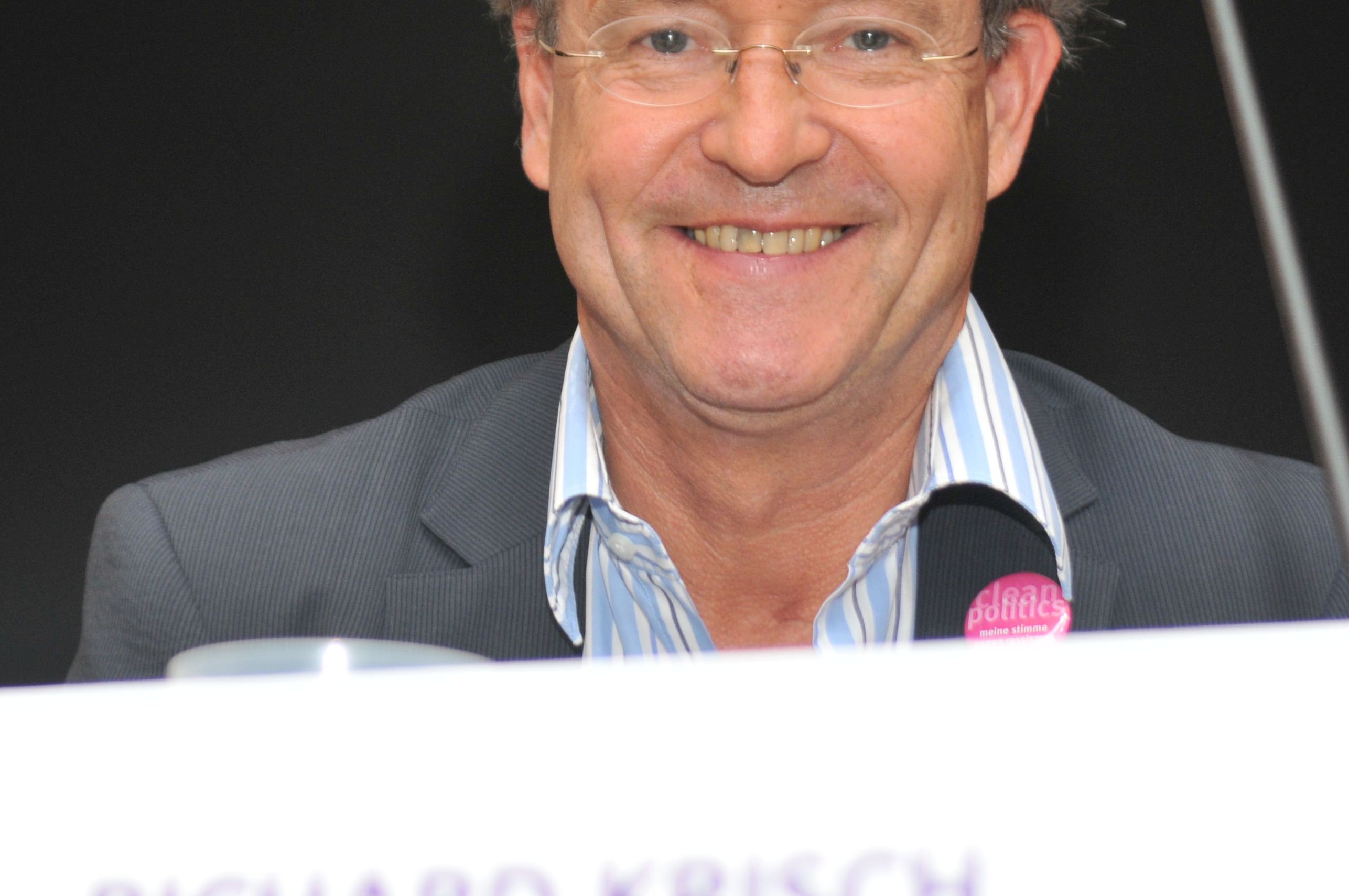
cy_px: 328
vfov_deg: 8.8
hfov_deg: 13.3
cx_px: 681
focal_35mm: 155
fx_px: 5801
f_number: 4.5
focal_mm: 62
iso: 400
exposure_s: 1/125
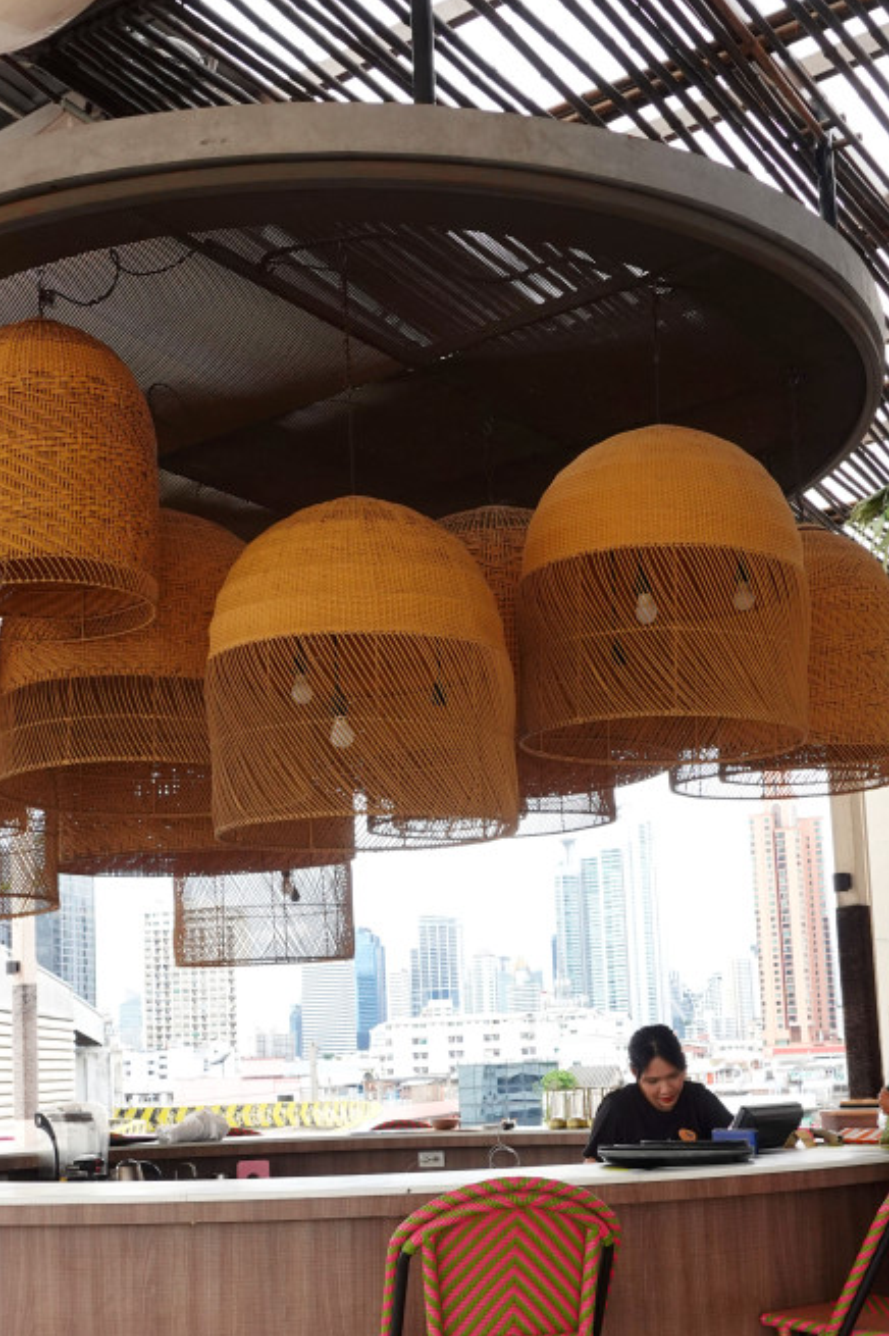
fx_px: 1631
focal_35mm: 44
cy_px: 873
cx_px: 400
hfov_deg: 30.5
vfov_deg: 44.0
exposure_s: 1/250
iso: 125
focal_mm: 9.4
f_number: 4
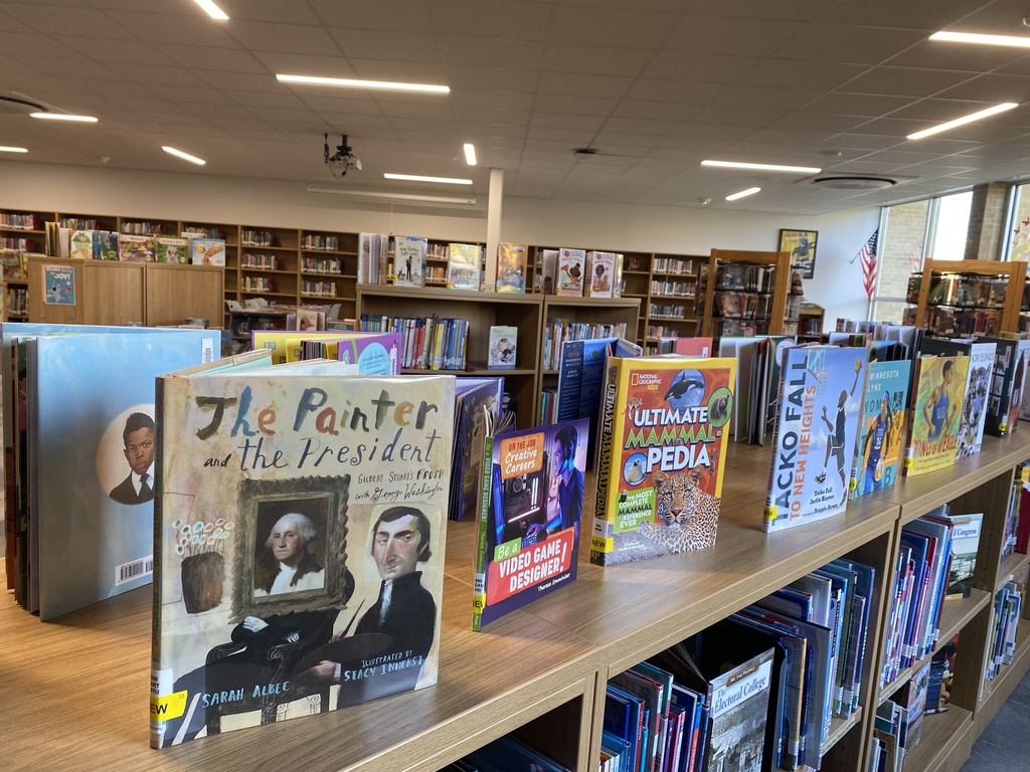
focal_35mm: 26
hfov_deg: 67.3
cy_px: 386
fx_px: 774
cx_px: 515
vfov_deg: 53.1
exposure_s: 1/100
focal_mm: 4.25
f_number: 1.8
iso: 125
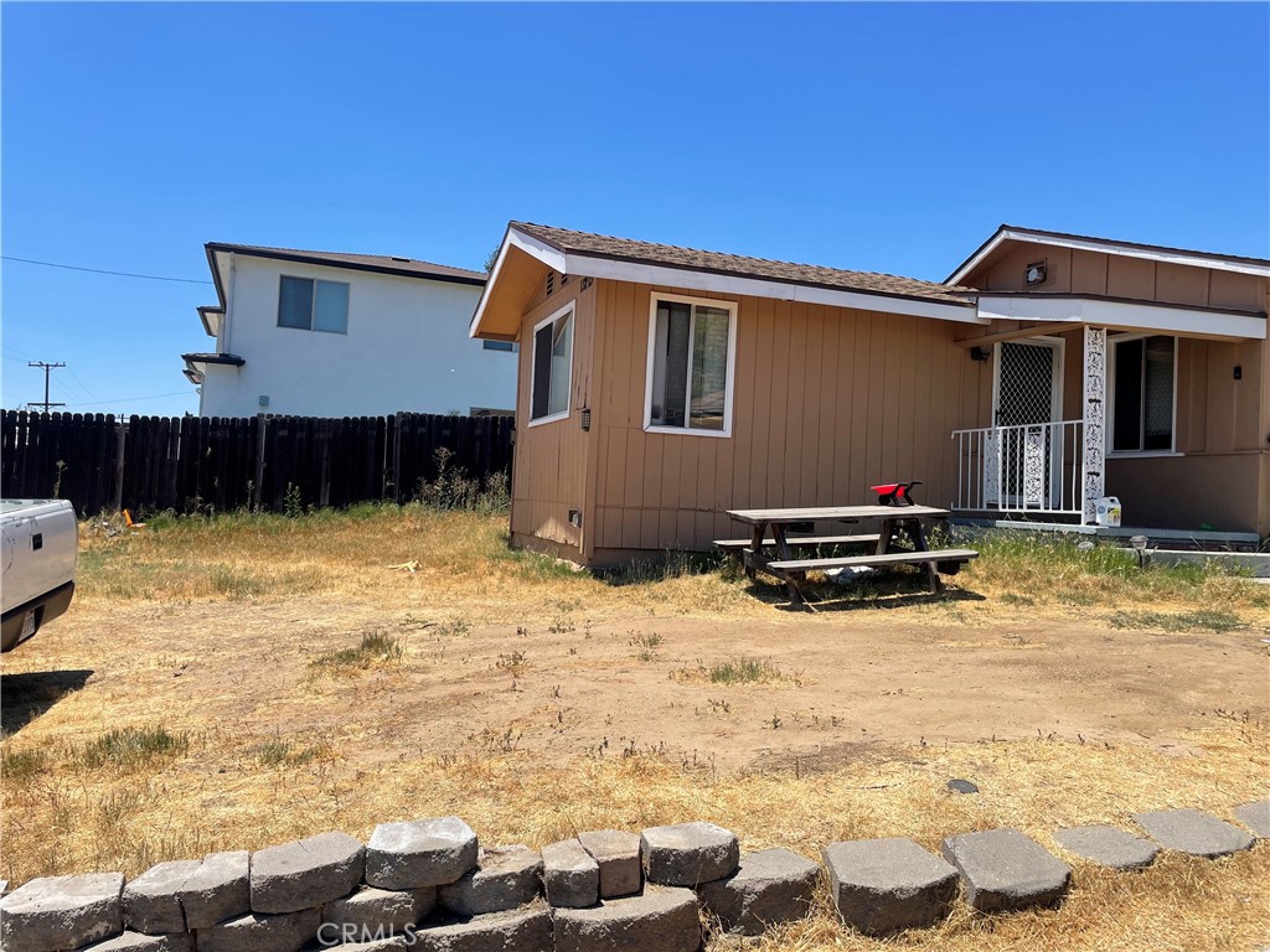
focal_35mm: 26
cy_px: 476
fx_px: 954
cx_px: 635
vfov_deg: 53.1
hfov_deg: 67.3
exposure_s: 1/3861
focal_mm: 4.2
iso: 32
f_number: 1.6
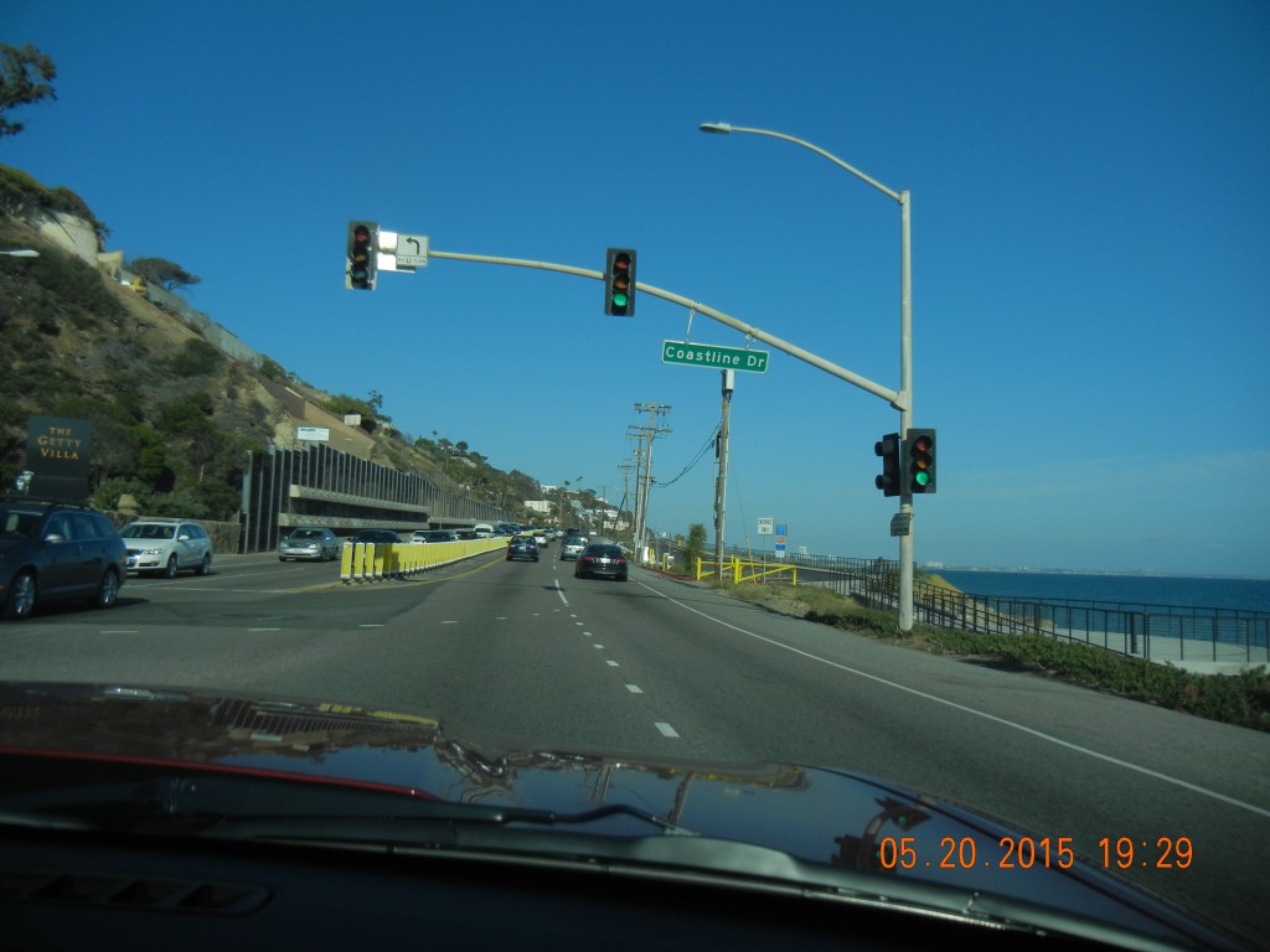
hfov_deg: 60.0
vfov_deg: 46.8
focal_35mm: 30
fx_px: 1101
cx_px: 635
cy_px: 476
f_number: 7
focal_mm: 5.4
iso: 160
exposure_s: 1/641
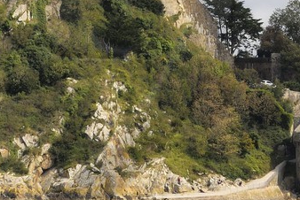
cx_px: -123
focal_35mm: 340
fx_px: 2836
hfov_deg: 6.0
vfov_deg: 4.0
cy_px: -85
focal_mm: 48
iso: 100
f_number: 8.5
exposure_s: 1/200
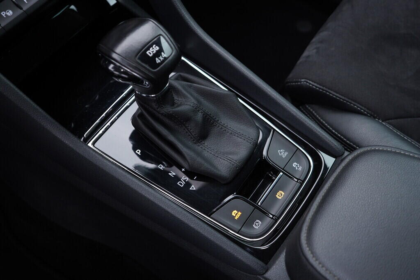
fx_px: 420
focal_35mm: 36
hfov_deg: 53.1
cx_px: 210
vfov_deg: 36.9
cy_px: 140
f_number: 2.8
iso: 160
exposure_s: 1/40
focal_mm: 24
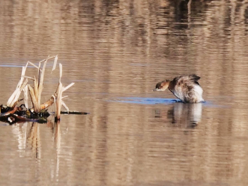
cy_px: 93
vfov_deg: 2.5
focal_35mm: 600
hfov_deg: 3.3
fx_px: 4299
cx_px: 124
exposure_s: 1/2500
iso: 800
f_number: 8
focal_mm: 300
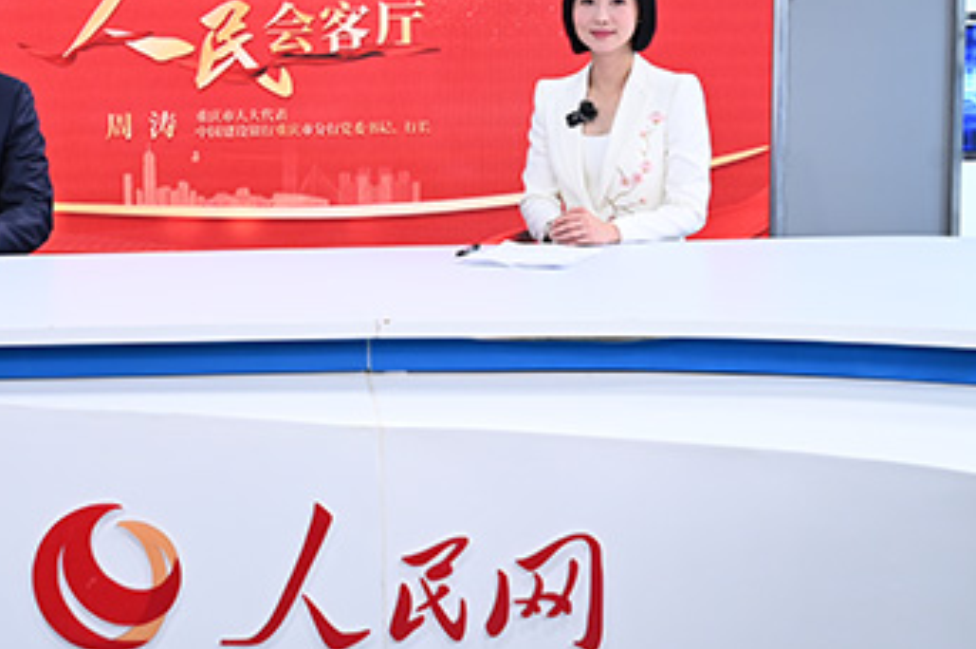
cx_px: 270
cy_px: 209
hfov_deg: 31.5
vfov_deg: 21.4
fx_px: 1706
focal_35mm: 63
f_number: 5.6
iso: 1250
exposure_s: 1/125
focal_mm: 36
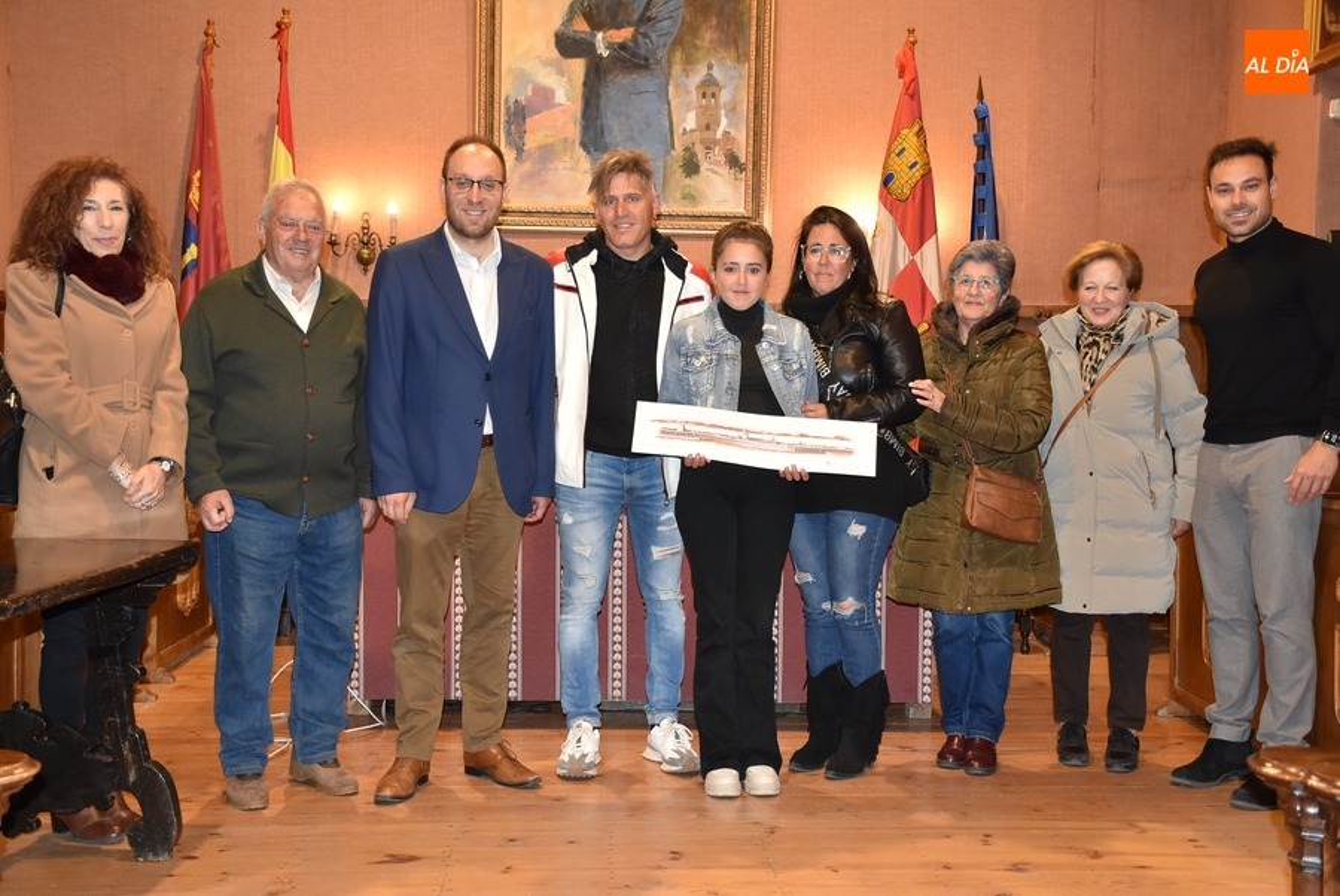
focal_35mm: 40
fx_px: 1509
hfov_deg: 47.9
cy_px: 448
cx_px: 670
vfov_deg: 33.1
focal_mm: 27
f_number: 4
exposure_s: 1/60
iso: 800
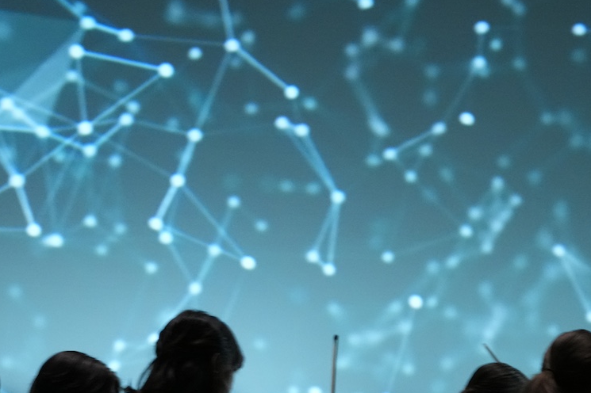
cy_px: 404
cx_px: 376
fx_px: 3085
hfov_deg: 10.9
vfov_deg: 7.3
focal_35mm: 188
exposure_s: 1/20
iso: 3200
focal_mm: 70
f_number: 2.8
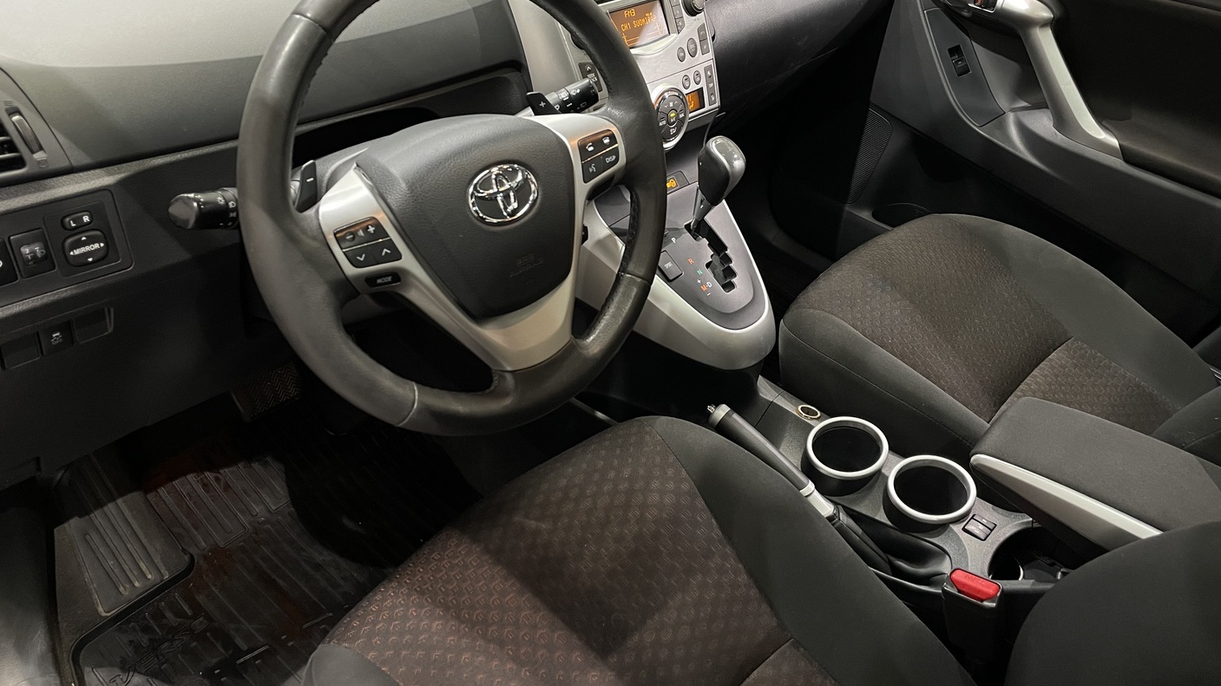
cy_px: 265
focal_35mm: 29
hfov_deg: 66.1
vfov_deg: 39.9
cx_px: 607
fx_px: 939
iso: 320
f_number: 1.6
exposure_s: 1/50
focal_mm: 4.2
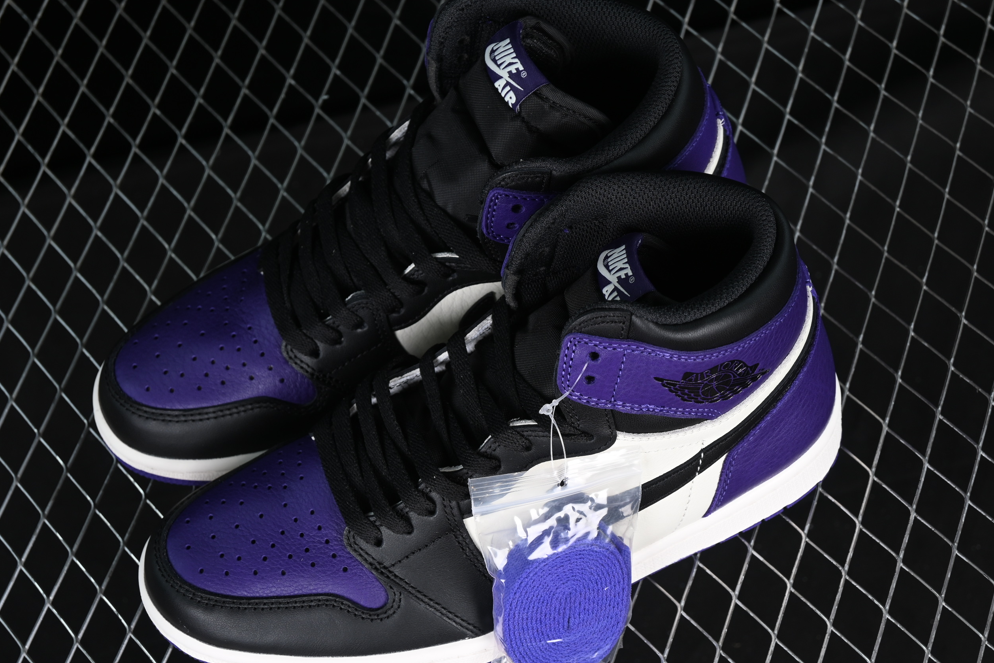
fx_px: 2291
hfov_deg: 24.5
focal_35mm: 83
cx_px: 482
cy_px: 330
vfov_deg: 16.5
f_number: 6.3
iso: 160
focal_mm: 50
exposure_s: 1/40
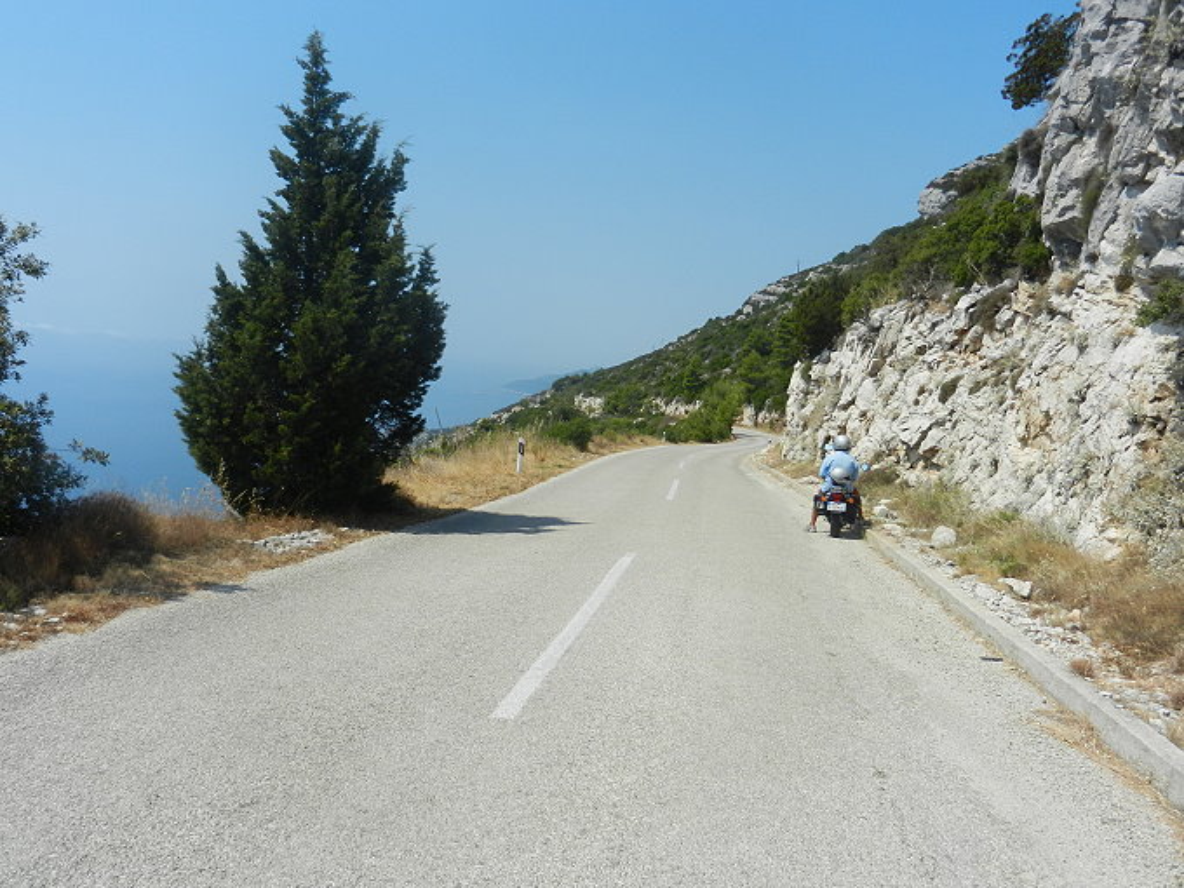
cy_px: 444
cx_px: 592
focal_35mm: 29
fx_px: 992
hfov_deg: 61.7
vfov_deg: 48.2
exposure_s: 1/640
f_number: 7.2
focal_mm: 5.1
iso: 160
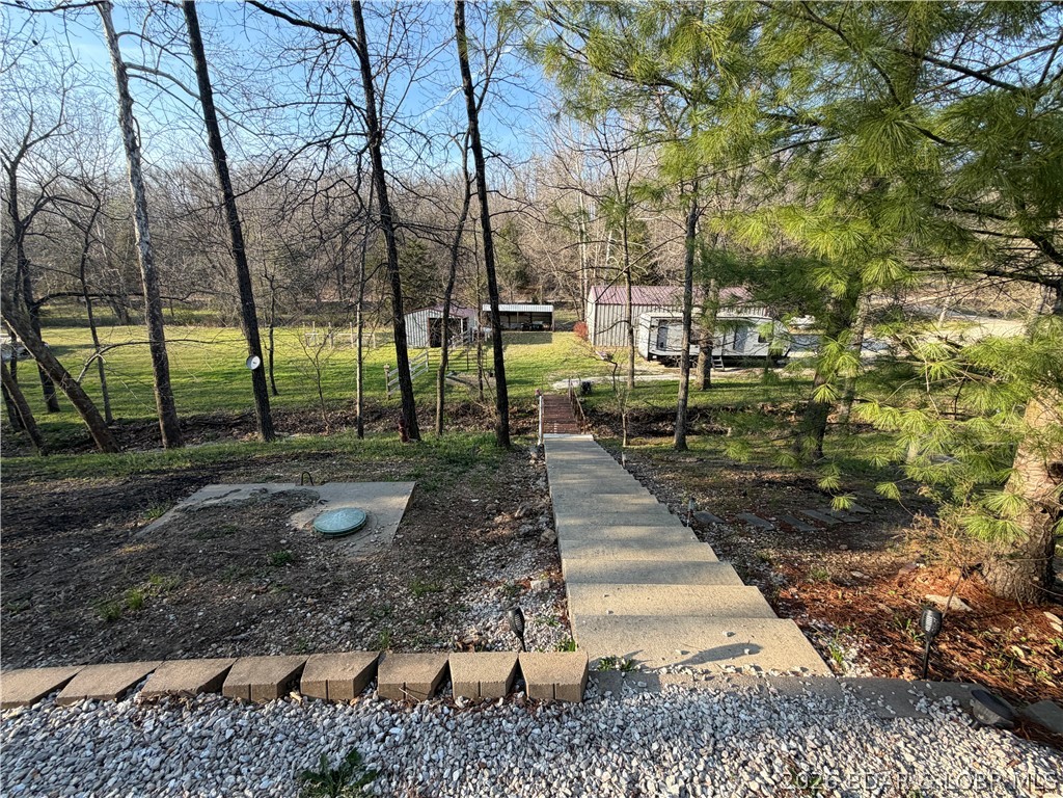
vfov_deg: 85.7
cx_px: 532
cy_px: 399
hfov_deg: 102.1
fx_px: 430
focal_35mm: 14
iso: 50
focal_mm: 2.22
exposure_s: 1/411
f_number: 2.2
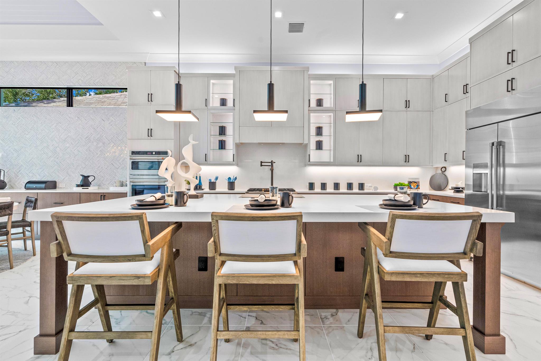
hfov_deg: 96.7
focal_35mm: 16
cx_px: 270
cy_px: 180
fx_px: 241
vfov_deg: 73.8
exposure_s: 1/13
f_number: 8
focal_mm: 16
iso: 1600
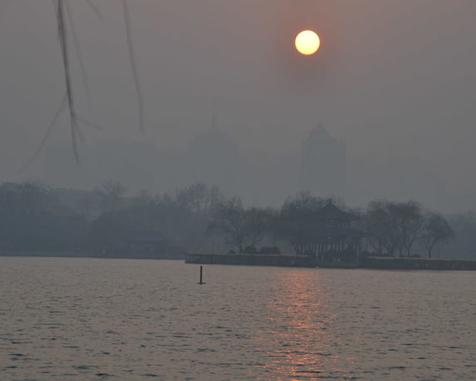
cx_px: 238
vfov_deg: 9.0
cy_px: 190
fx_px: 2409
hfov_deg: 11.3
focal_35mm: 171
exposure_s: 1/500
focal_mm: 100
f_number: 5.6
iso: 250
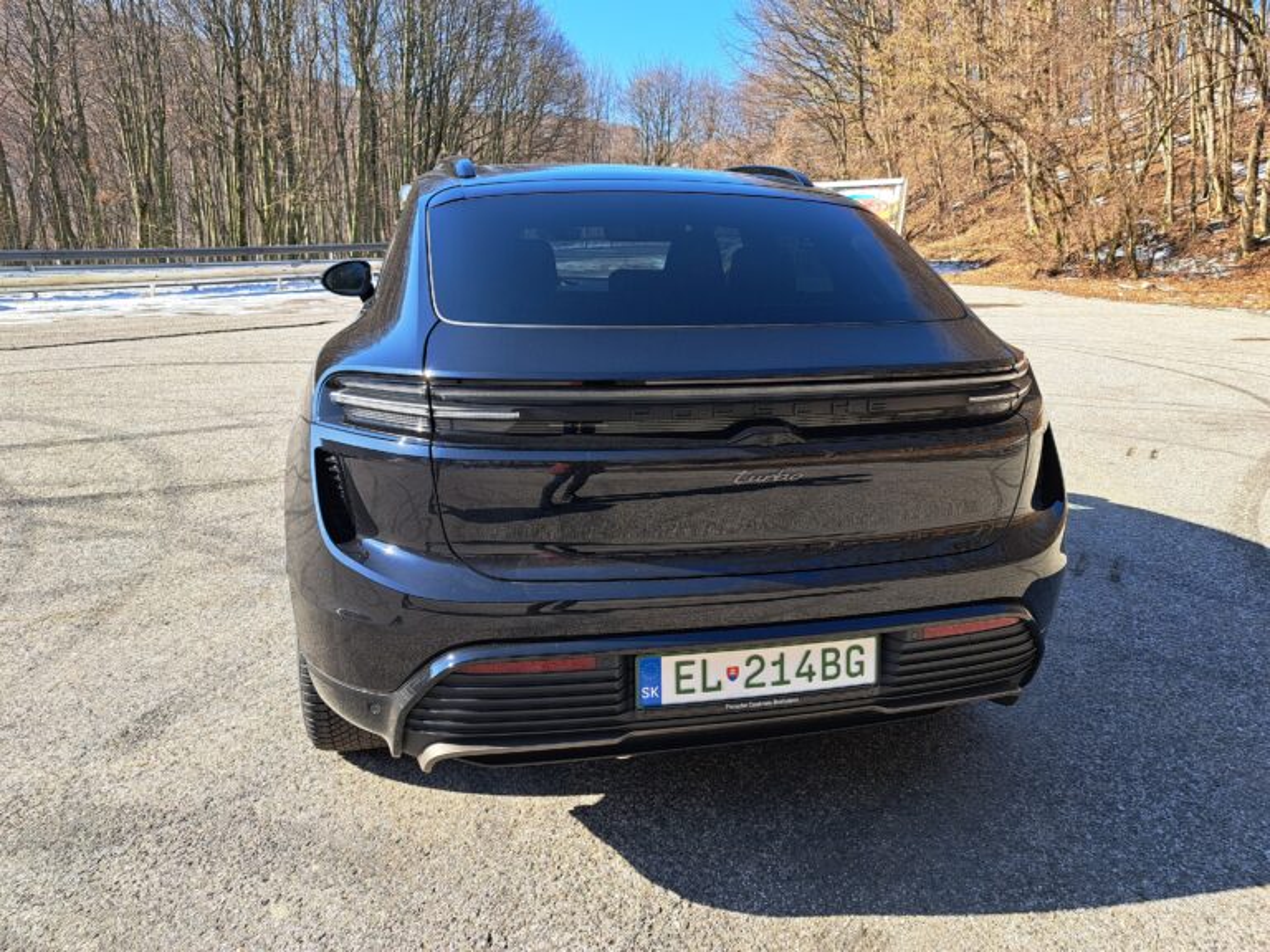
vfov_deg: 56.8
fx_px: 881
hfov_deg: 71.6
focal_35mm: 24
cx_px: 635
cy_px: 476
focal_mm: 5.23
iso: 50
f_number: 1.8
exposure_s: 1/423
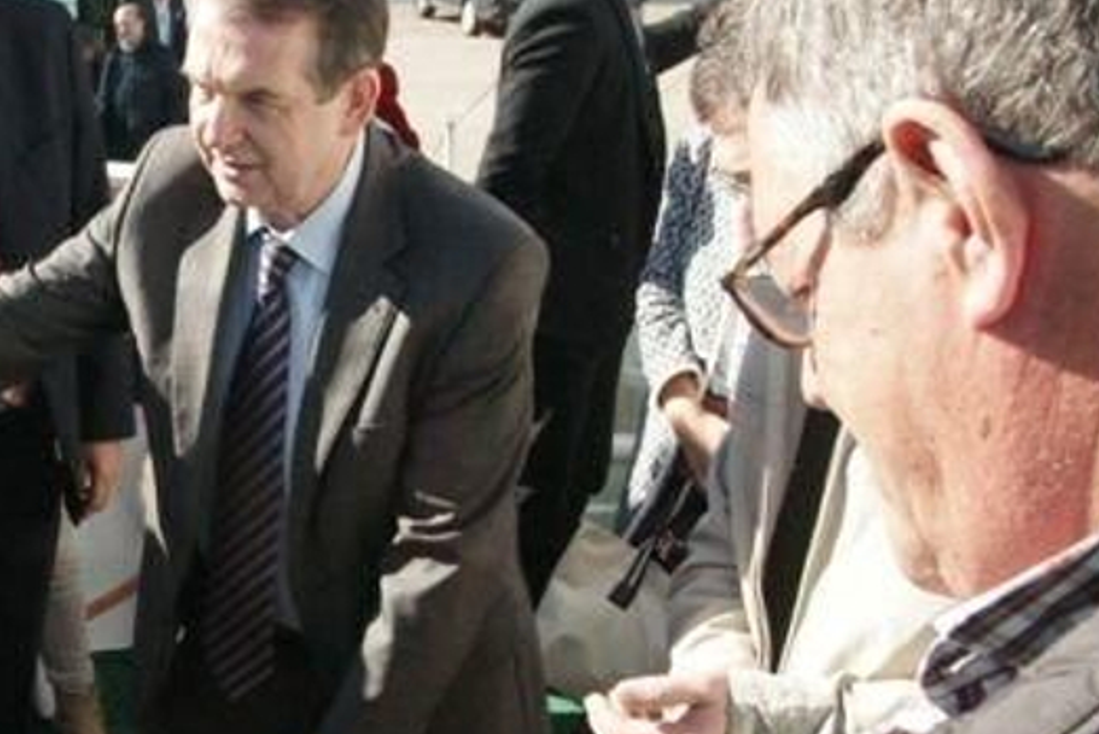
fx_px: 1588
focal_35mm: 52
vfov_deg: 25.8
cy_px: 531
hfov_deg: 35.7
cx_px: 95
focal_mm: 17
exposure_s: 1/1000
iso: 1600
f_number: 9
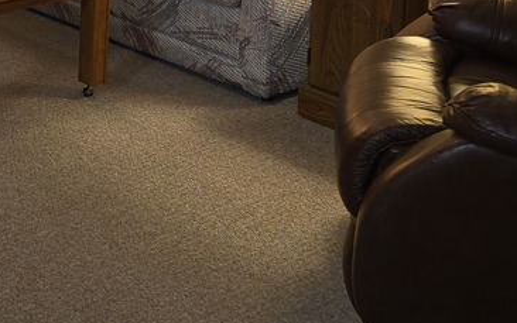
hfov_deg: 20.7
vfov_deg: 12.9
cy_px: -169
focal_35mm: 96
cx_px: -31
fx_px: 1353
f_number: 1.7
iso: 100
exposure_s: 1/24
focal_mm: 6.3
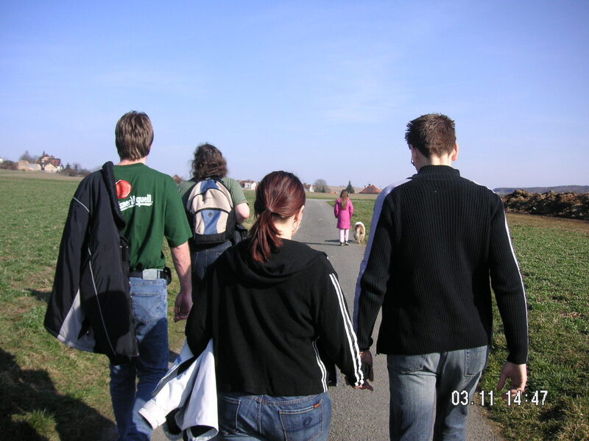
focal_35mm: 37
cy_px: 220
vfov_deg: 38.7
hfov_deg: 50.1
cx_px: 294
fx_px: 630
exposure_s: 1/1000
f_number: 2.8
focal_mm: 6.1
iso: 50
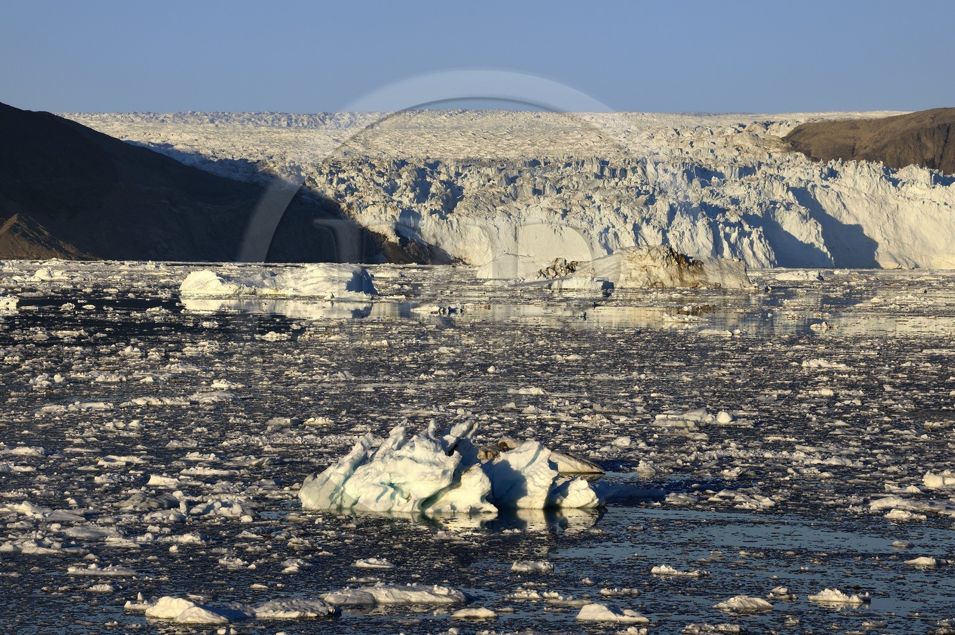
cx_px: 478
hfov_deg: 10.3
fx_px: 5301
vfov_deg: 6.9
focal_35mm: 200
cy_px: 318
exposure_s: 1/400
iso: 200
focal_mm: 200
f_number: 10
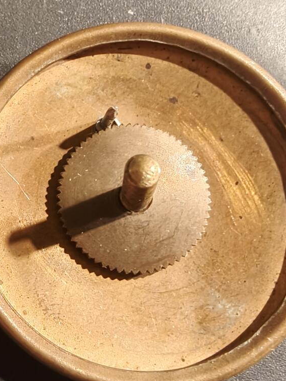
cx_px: 134
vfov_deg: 33.8
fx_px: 606
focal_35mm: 55
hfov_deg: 26.6
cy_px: 308
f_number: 2
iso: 250
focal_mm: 2.32
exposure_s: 1/50
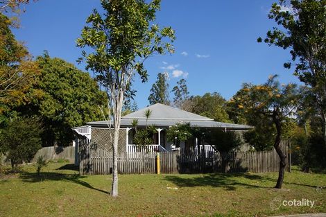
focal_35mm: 30
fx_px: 272
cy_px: 108
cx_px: 163
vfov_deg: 43.6
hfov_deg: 61.9
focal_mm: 20
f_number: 14
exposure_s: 1/100
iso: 100
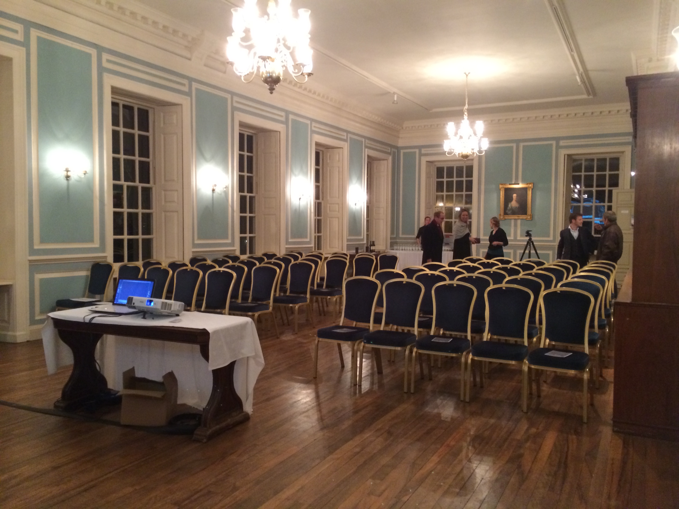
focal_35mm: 30
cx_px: 340
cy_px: 254
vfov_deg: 46.8
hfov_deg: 60.0
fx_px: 588
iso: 320
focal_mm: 4.12
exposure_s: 1/20
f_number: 2.2
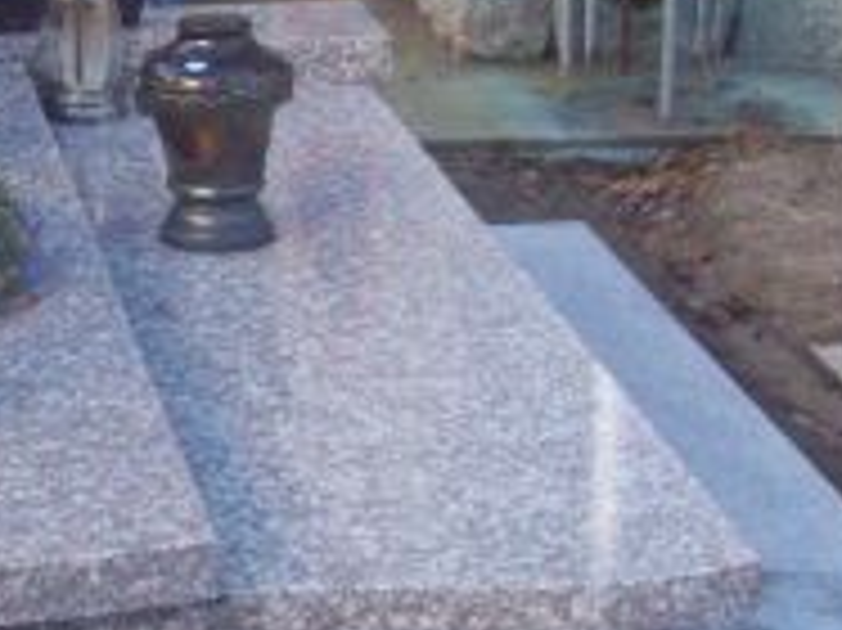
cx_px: -32
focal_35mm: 123
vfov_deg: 12.0
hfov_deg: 15.7
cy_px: 148
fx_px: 2990
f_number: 2.7
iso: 200
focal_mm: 6
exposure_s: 1/158
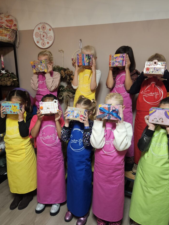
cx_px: 89
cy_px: 120
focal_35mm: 25
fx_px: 163
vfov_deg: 69.3
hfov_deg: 54.9
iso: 320
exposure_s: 1/52.8
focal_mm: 5.4
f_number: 1.8
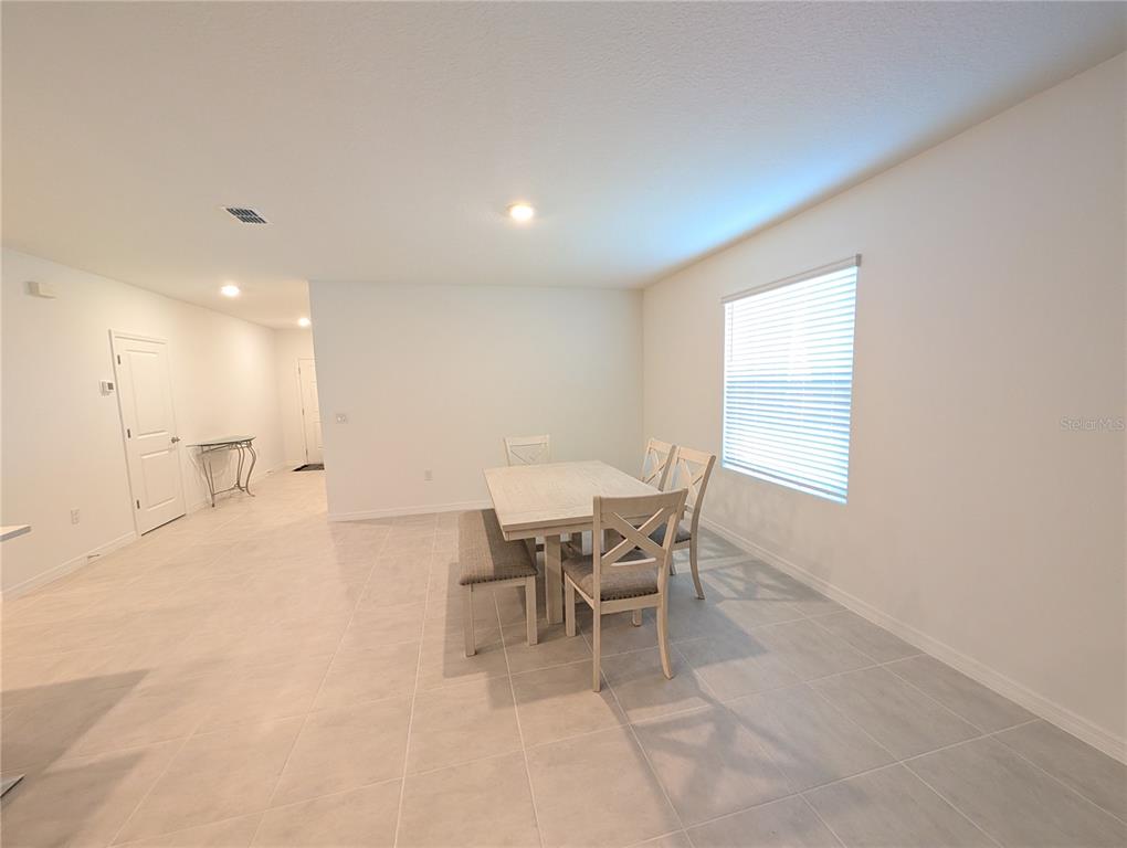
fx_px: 391
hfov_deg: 110.5
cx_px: 564
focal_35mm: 12
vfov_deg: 94.6
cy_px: 424
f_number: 1.7
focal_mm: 2.02
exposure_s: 1/120
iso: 487
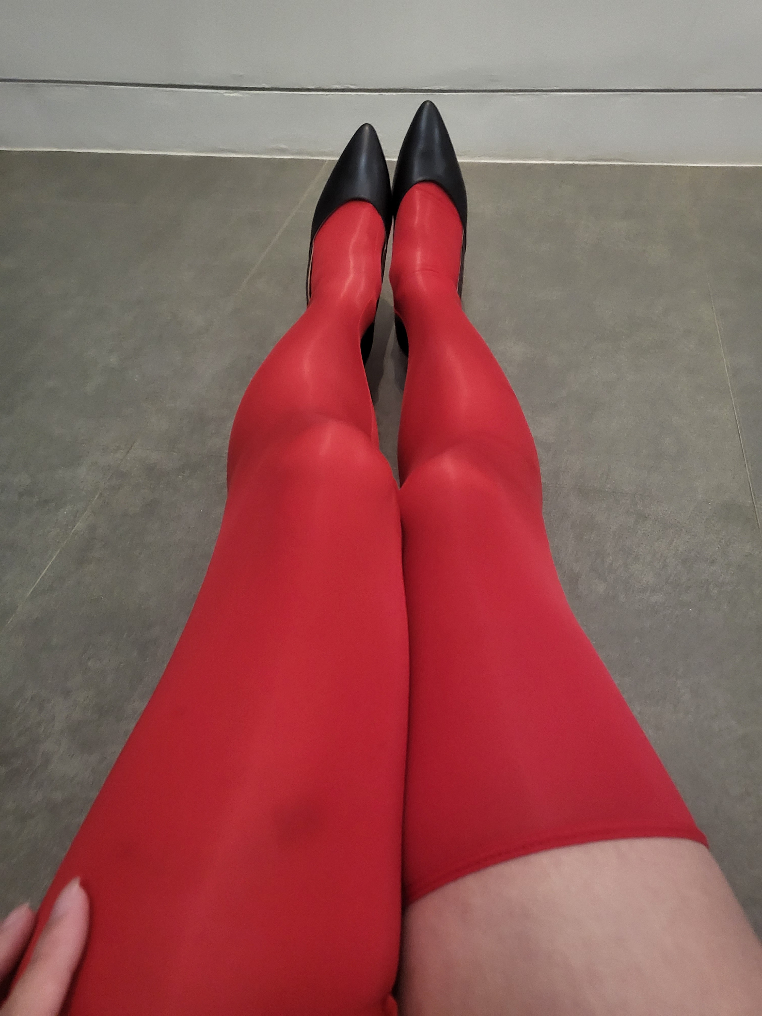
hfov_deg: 53.1
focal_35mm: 26
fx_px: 763
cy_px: 508
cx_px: 381
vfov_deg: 67.3
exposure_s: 1/50
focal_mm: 4.25
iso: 800
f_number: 1.8
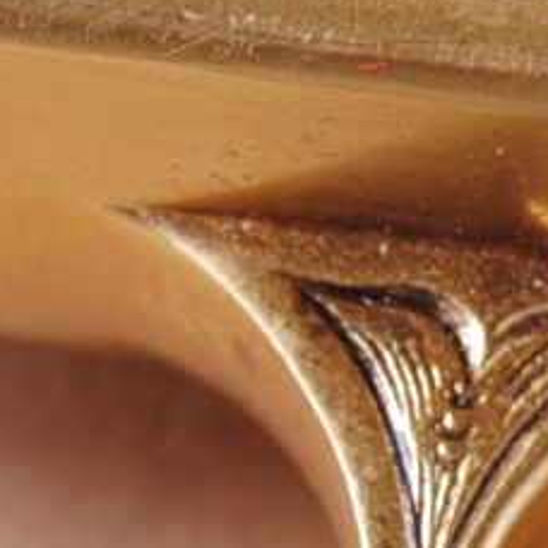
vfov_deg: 3.6
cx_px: 1589
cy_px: 889
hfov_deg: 3.5
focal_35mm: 488
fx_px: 8733
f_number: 11
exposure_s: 1/125
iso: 100
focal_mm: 45
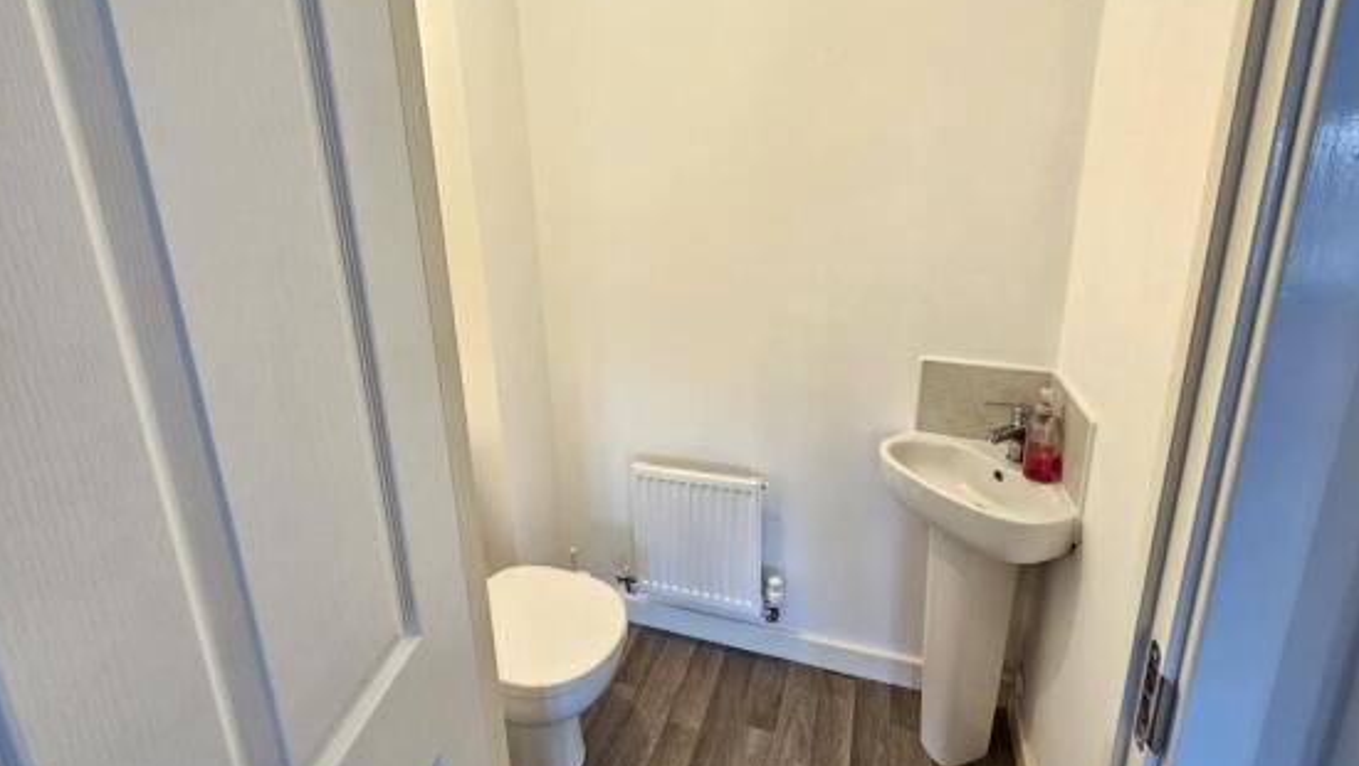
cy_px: 310
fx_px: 541
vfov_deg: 70.0
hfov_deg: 102.9
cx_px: 698
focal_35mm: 15
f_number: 2.2
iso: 200
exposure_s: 1/50
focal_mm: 2.2
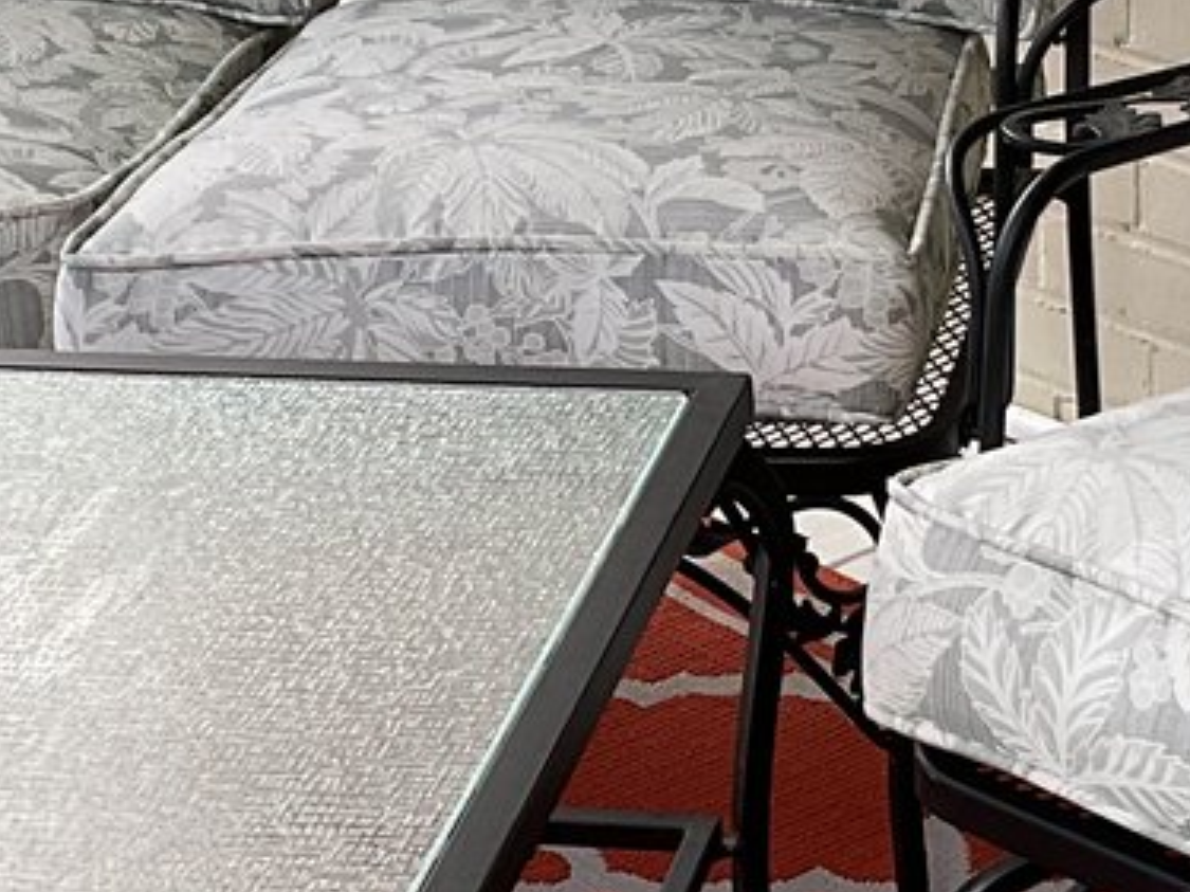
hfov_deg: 16.8
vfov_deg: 12.6
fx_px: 4021
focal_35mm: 117
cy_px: 570
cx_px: 738
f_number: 1.8
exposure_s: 1/120
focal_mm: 3
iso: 25
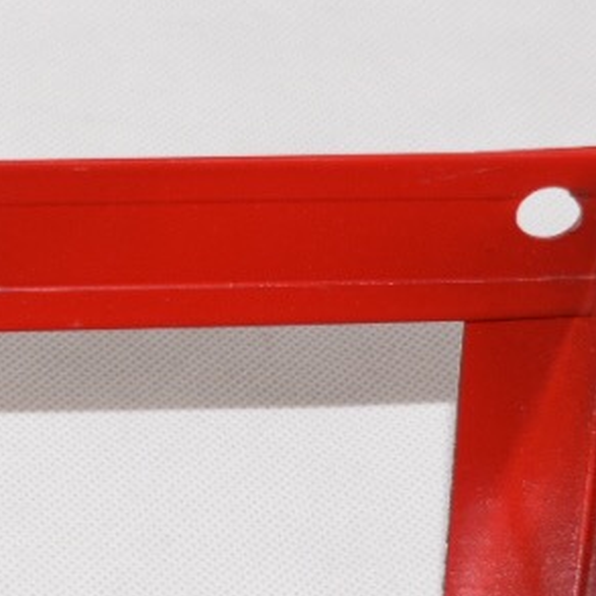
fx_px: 4799
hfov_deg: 7.0
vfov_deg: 7.0
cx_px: -287
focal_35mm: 246
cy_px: 797
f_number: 8
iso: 100
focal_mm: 35
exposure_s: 1/60
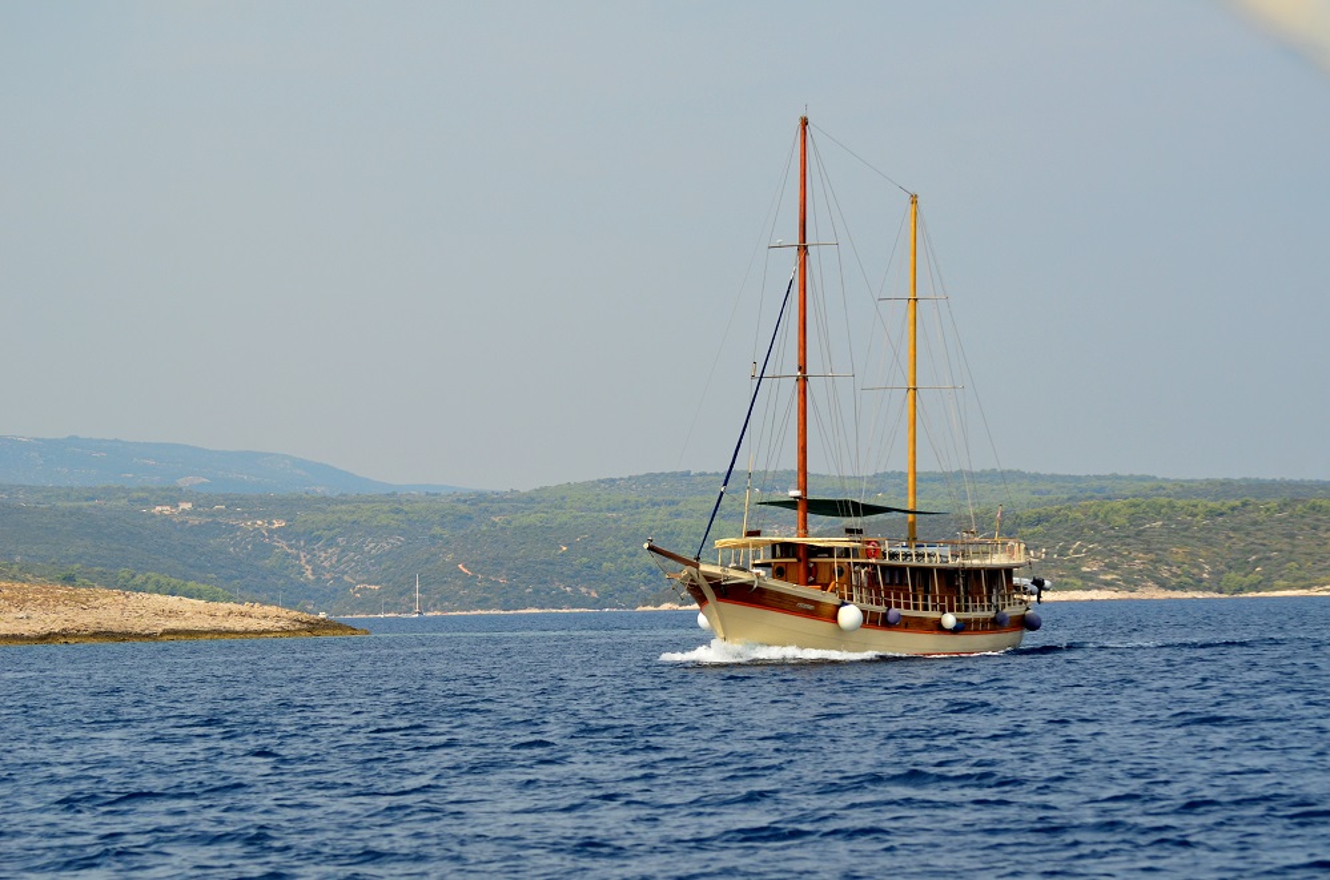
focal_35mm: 147
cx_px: 665
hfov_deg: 14.0
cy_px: 440
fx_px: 5418
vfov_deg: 9.3
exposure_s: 1/2500
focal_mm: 98
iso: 400
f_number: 5.6
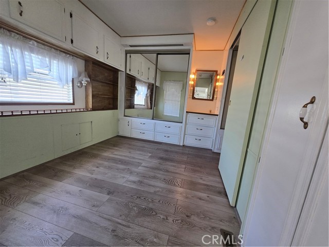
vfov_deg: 89.9
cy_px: 124
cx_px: 164
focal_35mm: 13
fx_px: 124
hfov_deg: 106.2
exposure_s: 1/60
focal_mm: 1.7
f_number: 2.2
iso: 80
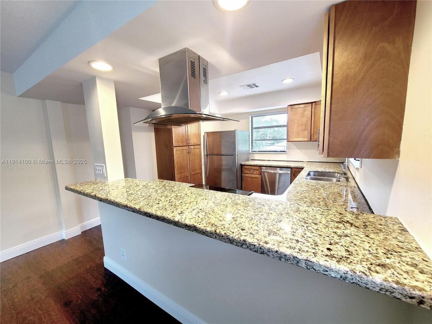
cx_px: 216
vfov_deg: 89.9
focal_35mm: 13
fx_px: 162
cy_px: 162
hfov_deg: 106.2
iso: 200
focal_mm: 2.2
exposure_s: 1/60.2
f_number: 2.2
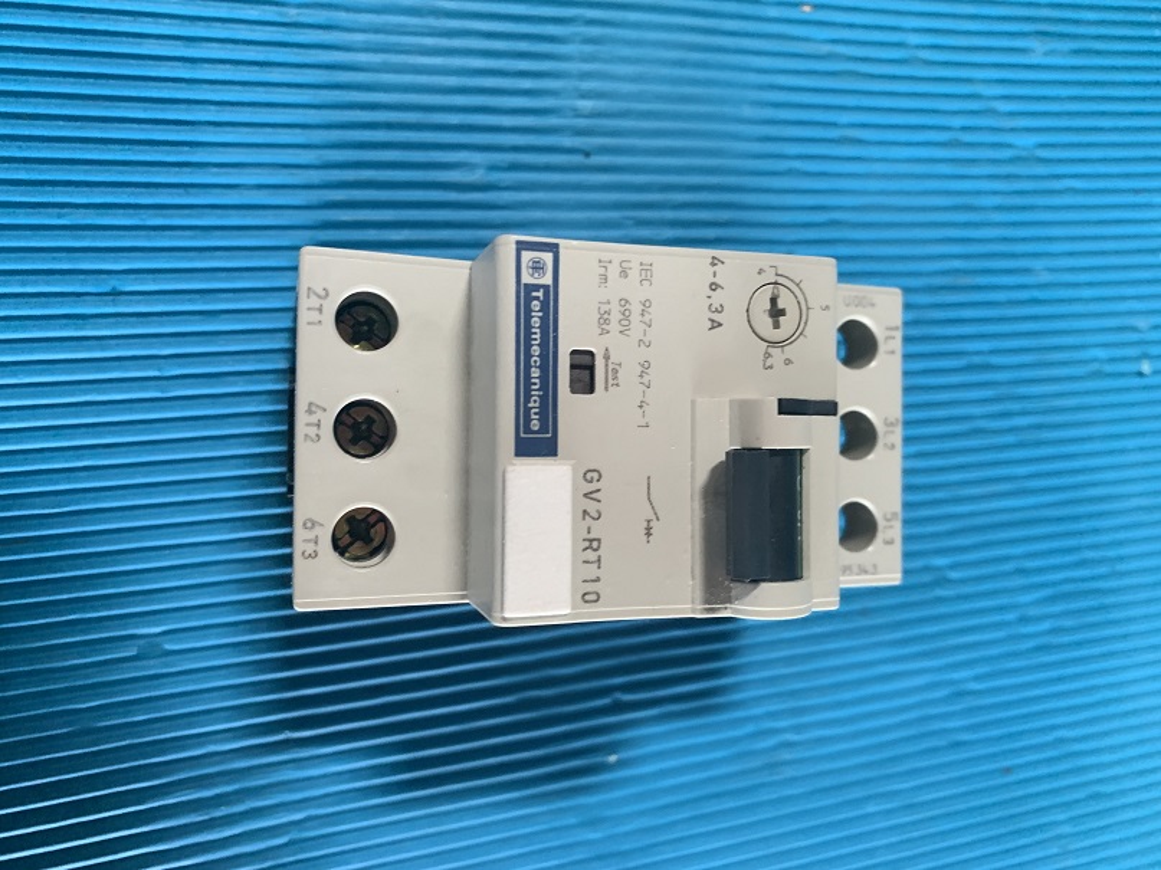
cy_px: 435
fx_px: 872
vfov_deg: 53.1
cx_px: 580
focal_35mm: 26
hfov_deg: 67.3
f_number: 1.8
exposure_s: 1/60
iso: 250
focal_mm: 4.25
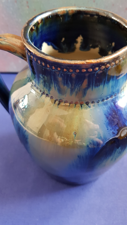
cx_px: 61
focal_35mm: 31
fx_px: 186
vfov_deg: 62.5
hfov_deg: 37.8
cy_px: 103
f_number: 1.7
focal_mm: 4.2
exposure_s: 1/13
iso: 200
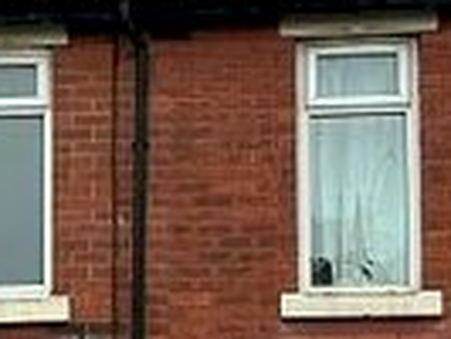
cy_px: 436
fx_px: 3286
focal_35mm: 252
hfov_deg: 7.5
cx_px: -434
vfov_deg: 5.9
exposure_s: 1/594
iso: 64
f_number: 1.78
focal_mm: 6.86
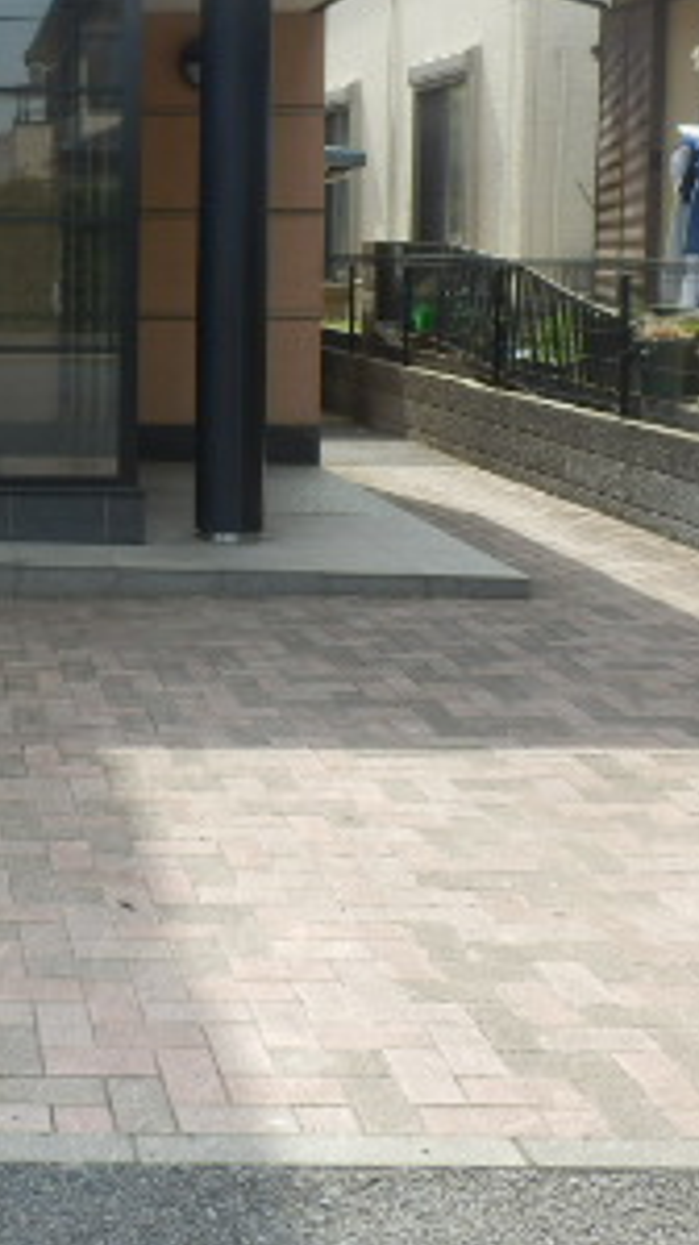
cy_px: 383
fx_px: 1847
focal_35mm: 56
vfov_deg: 36.7
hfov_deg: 20.1
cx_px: -141
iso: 80
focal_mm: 4.2
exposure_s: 1/320
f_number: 3
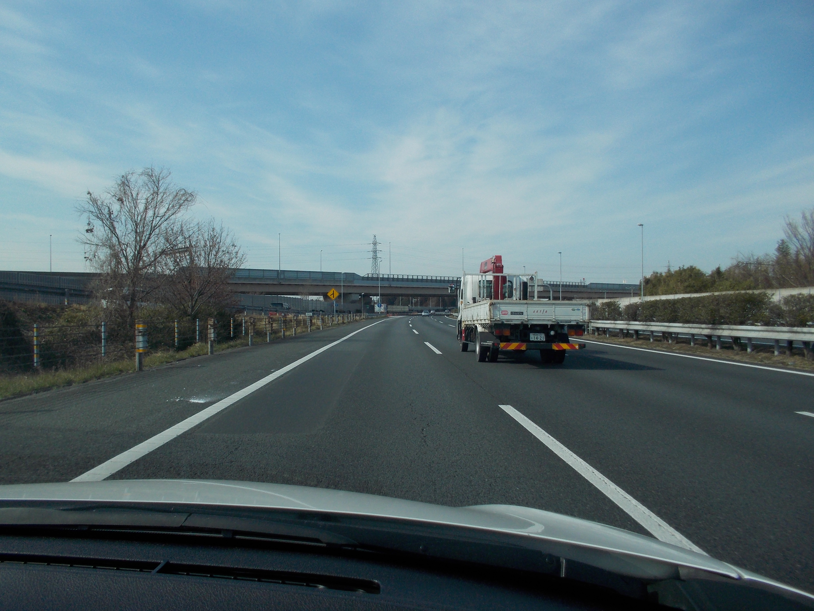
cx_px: 407
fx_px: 682
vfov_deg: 48.2
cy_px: 306
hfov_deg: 61.7
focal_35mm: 29
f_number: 3.3
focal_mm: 4.1
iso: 80
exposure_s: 1/1000
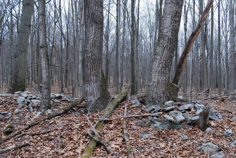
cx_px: 135
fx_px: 276
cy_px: 99
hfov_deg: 46.2
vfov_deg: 31.8
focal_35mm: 42
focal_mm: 22
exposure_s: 1/60
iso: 200
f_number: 5
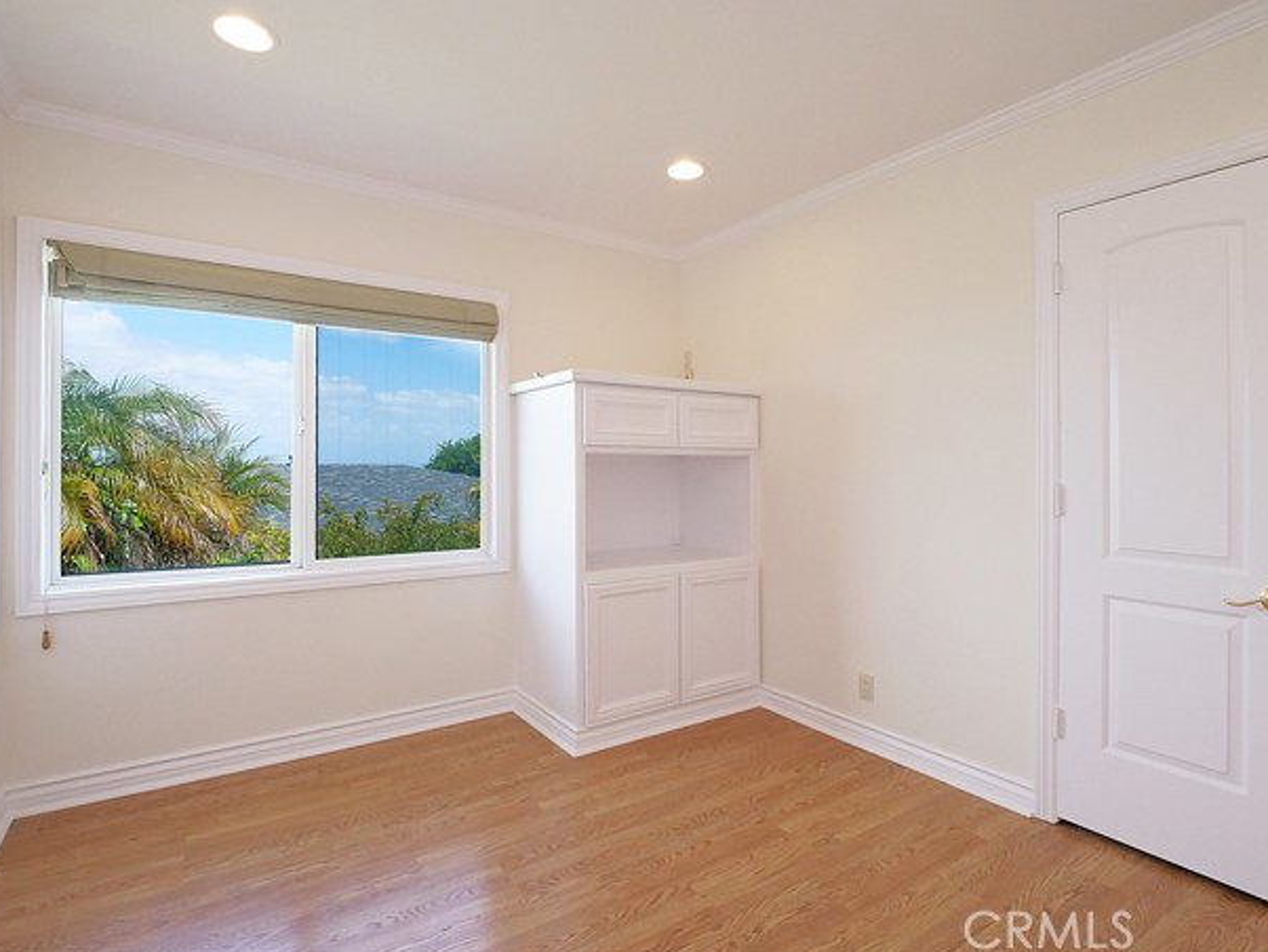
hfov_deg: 91.0
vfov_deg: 74.7
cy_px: 455
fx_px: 623
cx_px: 647
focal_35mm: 17
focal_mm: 8
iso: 2000
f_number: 8
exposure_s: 1/125
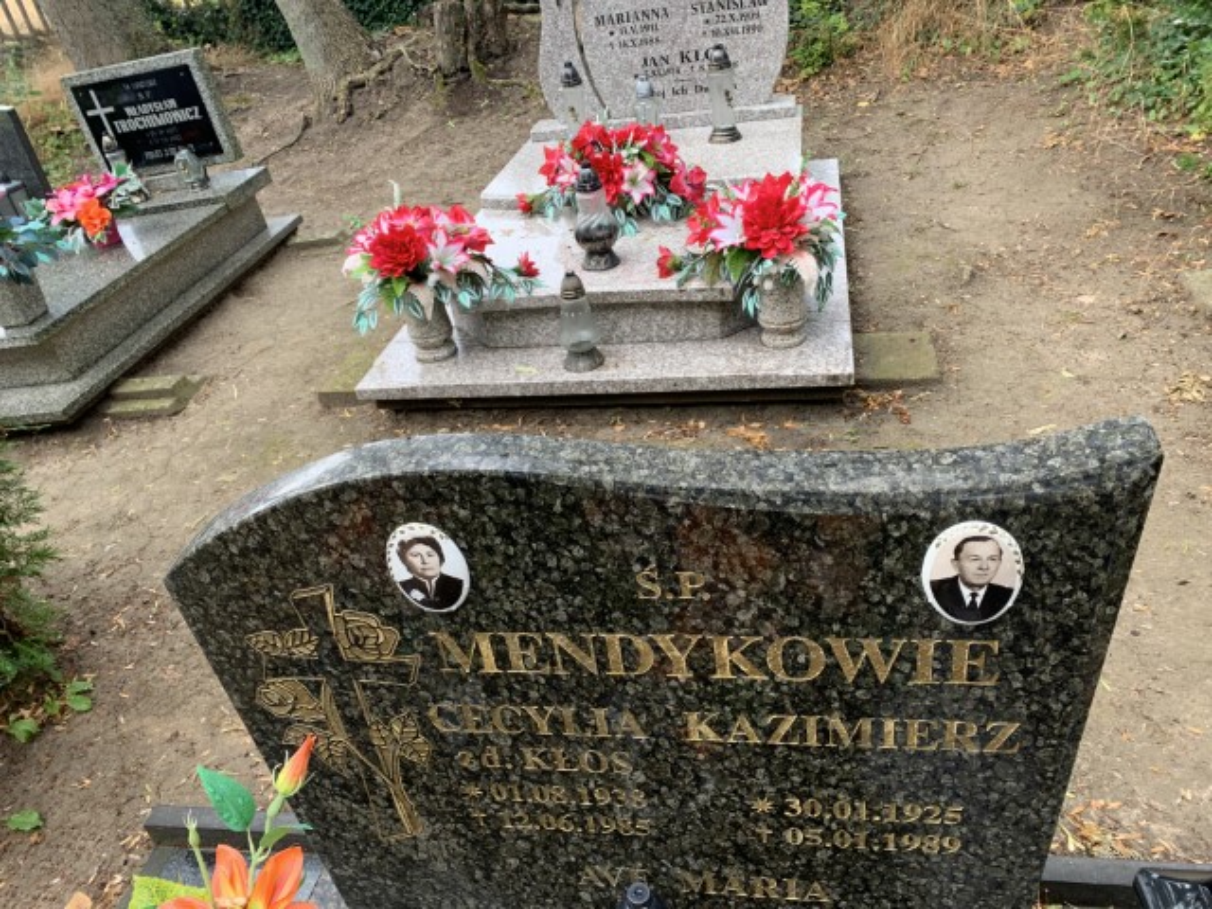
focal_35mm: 26
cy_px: 454
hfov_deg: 67.3
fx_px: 910
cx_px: 606
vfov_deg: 53.1
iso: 25
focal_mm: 4.25
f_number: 1.8
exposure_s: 1/219
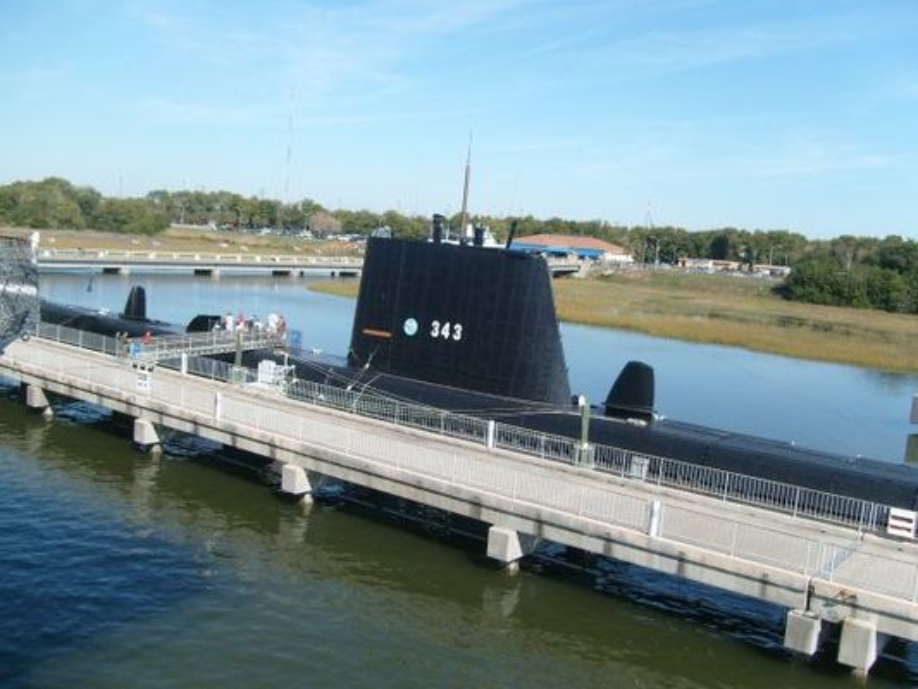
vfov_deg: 40.7
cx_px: 459
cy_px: 344
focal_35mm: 35
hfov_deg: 52.6
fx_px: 928
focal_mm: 5.8
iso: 80
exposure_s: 1/250
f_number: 7.1
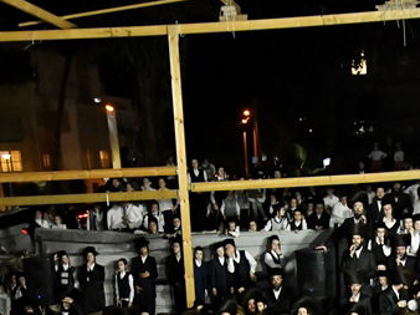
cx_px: 354
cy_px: 414
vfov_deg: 19.3
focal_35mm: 70
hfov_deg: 27.1
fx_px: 849
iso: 5000
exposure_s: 1/200
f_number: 4.5
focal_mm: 24
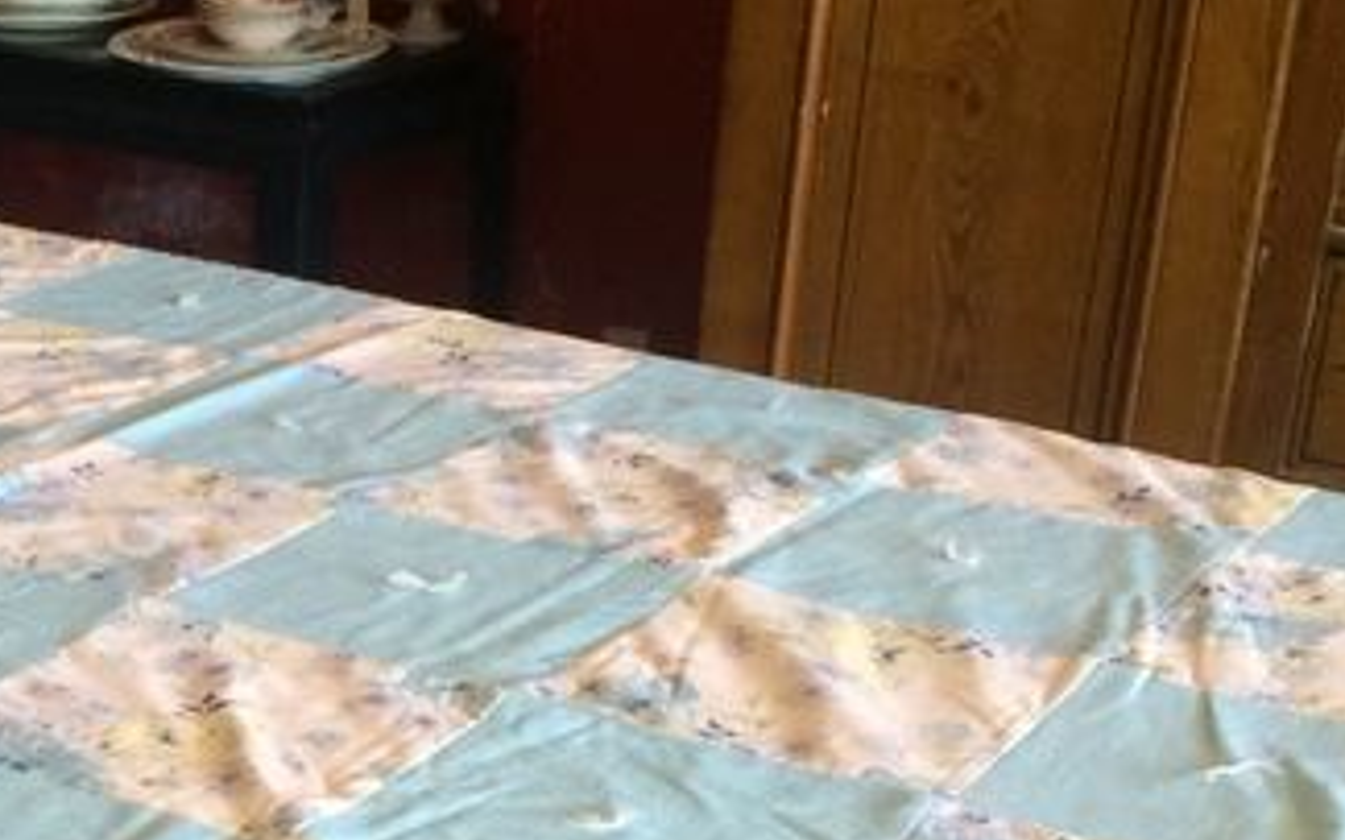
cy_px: 929
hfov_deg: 22.8
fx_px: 3225
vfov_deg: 14.5
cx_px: 46
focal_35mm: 88
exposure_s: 1/30
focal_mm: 4.12
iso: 100
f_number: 2.2
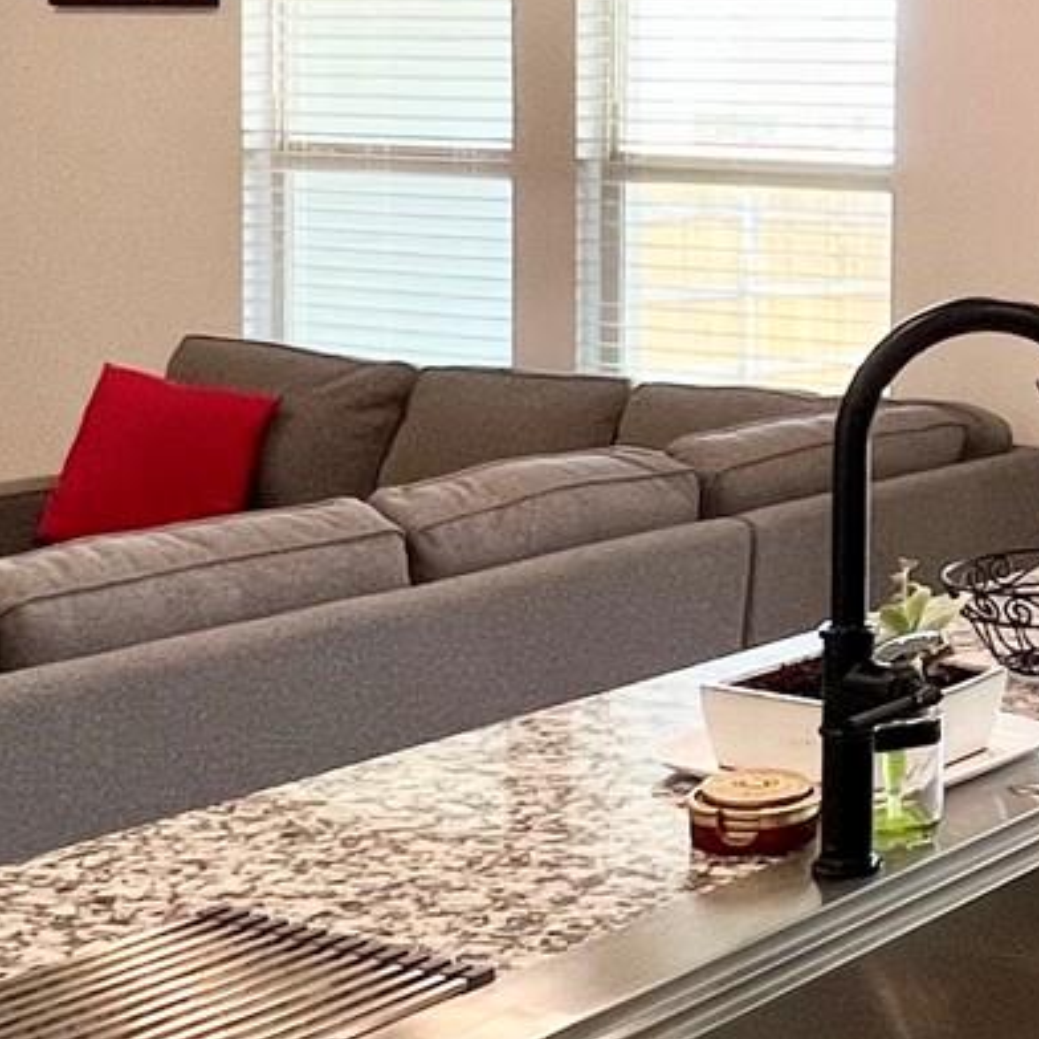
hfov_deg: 24.3
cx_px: 1415
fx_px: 2037
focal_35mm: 60
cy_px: 256
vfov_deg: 28.2
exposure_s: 1/120
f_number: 1.8
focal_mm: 1.57
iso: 100
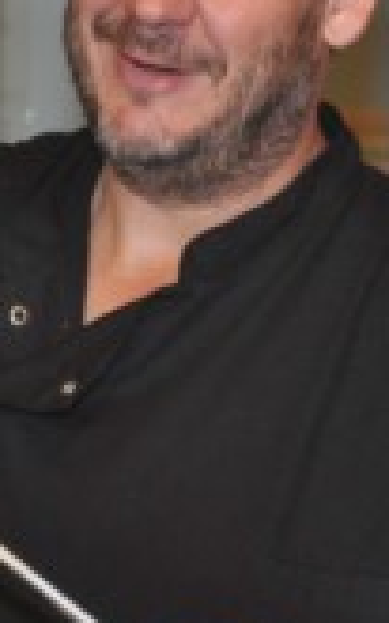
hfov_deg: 3.5
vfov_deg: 5.7
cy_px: 189
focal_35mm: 370
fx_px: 6282
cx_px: 155
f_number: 5.3
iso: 800
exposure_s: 1/60
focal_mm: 80
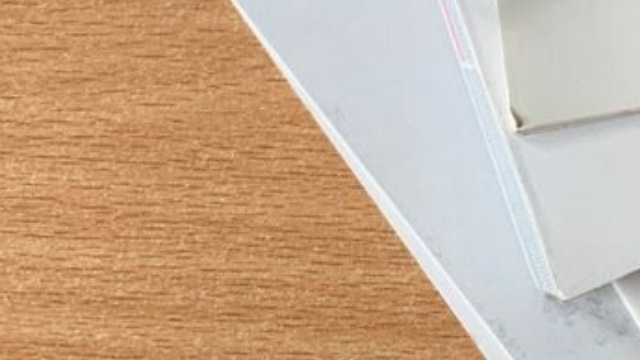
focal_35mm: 84
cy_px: -351
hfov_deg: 23.8
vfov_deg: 12.7
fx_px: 1425
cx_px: 694
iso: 50
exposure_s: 1/100
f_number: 1.8
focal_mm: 4.25
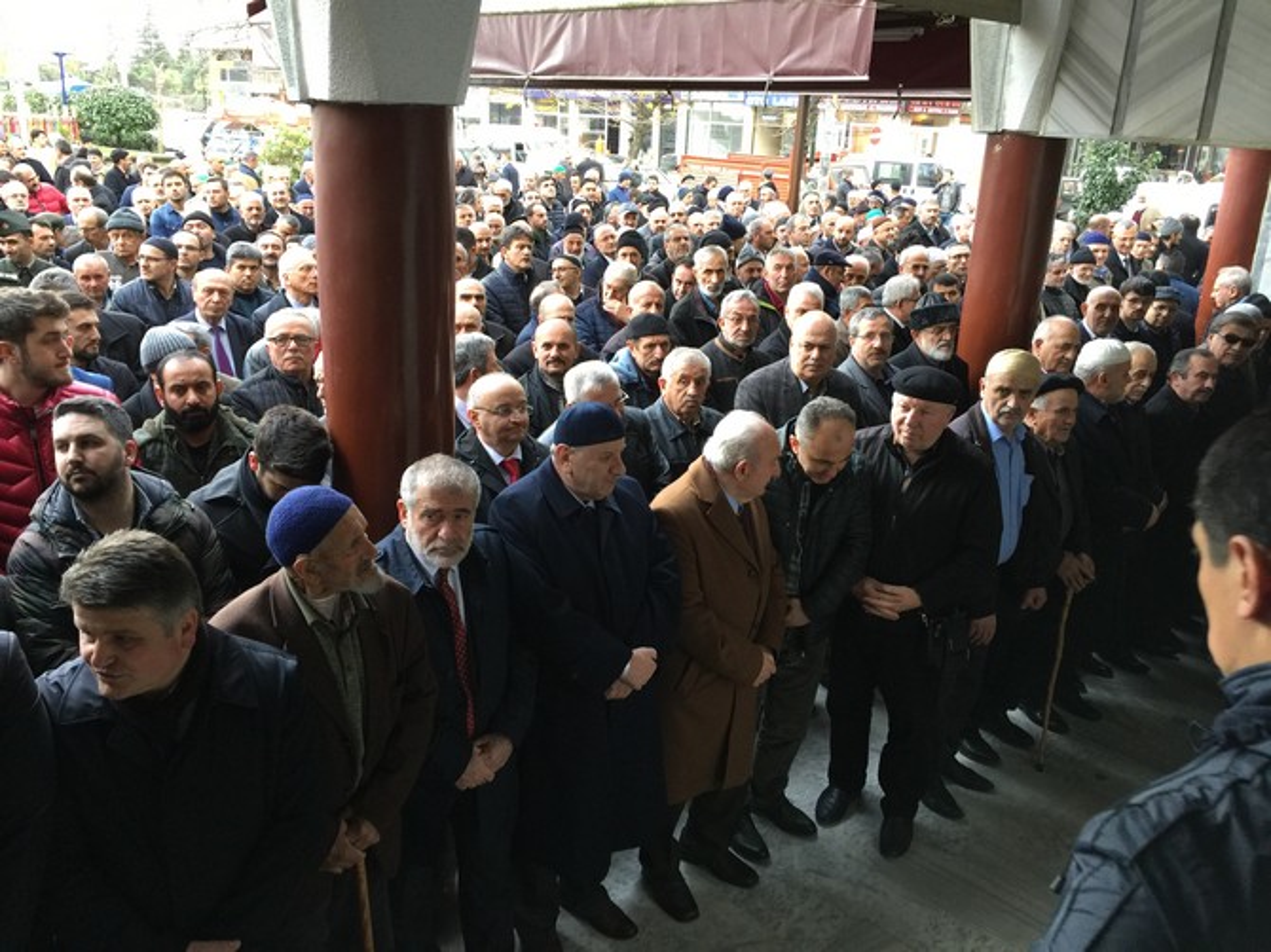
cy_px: 476
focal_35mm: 29
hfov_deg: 61.7
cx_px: 636
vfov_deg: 48.2
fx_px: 1064
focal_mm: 4.15
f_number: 2.2
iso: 64
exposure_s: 1/33
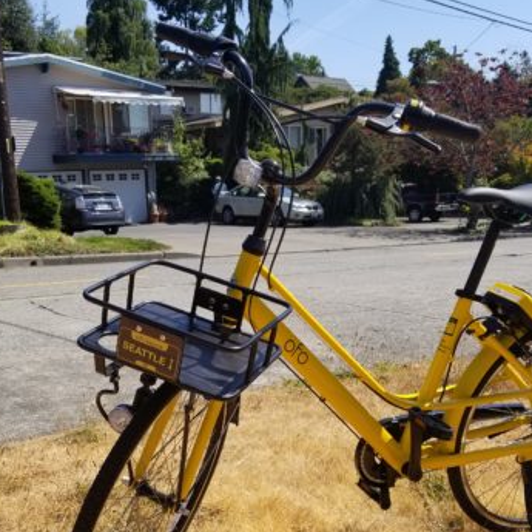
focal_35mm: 42
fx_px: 730
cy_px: 355
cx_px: 216
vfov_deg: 39.5
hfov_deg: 39.9
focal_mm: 4.25
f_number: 1.7
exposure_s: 1/2216
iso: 50
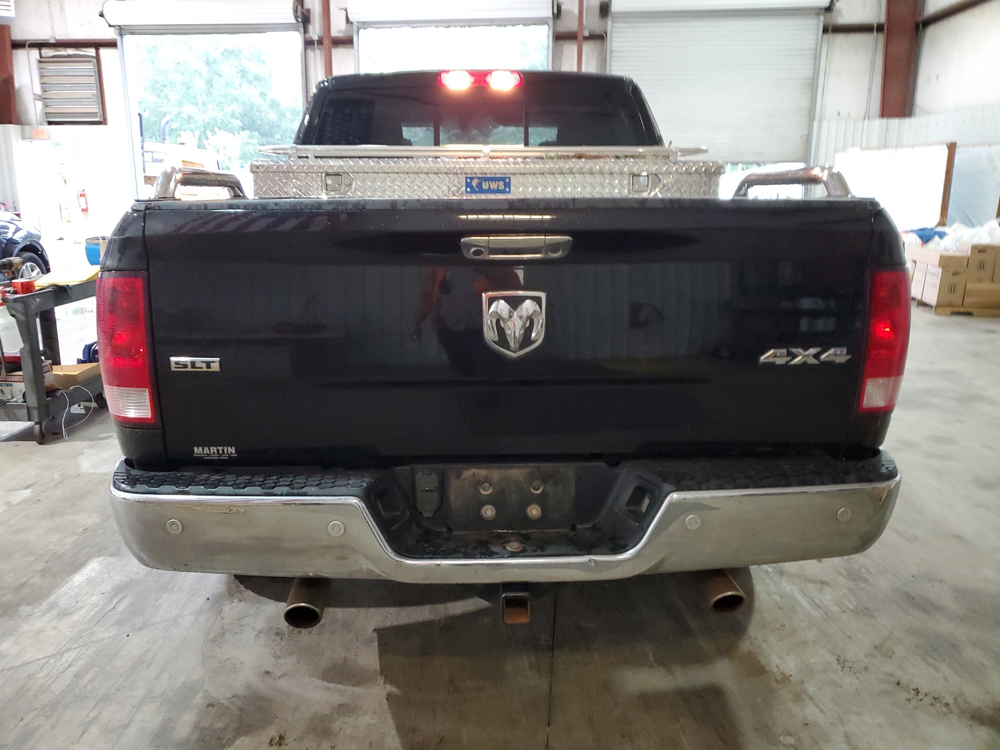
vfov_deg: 53.1
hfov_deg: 67.3
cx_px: 500
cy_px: 375
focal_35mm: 26
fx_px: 751
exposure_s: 1/30
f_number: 1.5
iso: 332
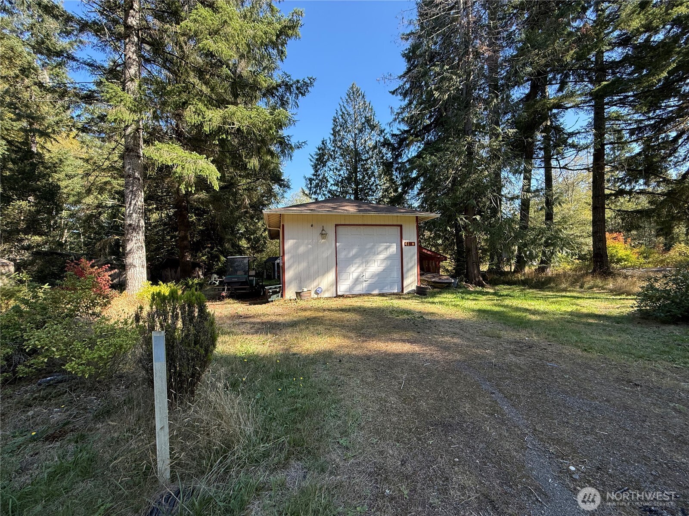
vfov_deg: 85.7
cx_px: 344
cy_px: 258
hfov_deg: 102.1
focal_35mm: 14
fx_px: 279
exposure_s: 1/338
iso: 64
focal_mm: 2.22
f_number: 2.2
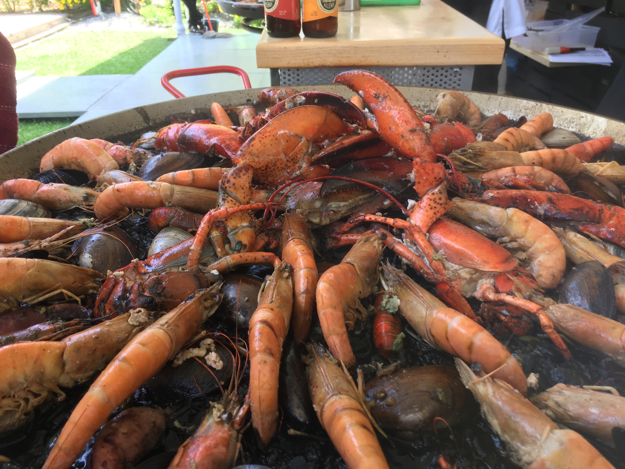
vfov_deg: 48.2
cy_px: 234
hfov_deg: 61.7
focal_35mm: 29
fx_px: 524
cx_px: 312
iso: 32
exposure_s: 1/60
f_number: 2.2
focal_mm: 4.15
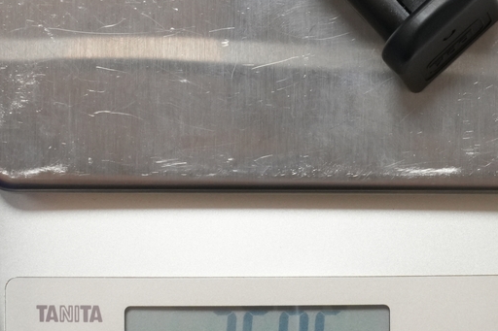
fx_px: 2406
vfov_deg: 7.9
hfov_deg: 11.8
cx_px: 303
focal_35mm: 174
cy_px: 5
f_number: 22
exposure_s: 1/1.25
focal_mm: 55
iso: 1600
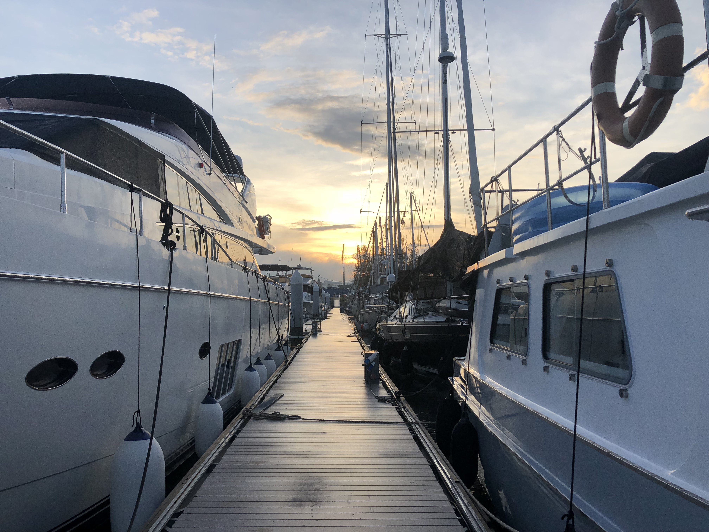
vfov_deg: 49.7
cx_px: 354
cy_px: 266
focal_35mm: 28
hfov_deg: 63.4
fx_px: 573
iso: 20
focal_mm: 3.99
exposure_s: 1/676
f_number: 1.8
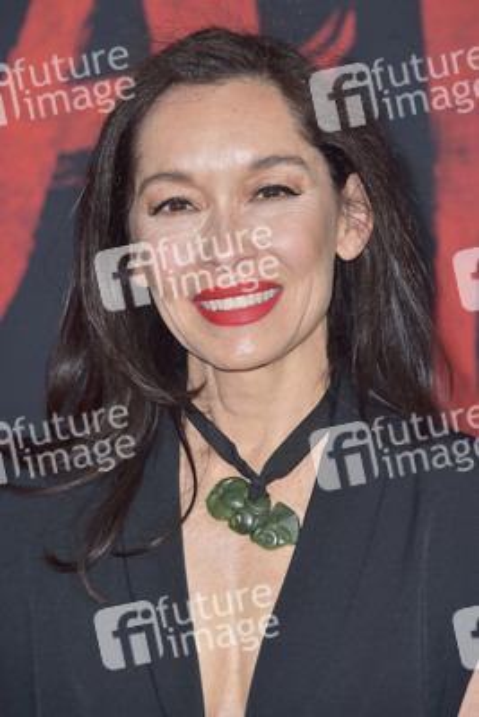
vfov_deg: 10.8
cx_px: 240
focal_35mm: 190
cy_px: 358
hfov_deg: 7.2
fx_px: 3789
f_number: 7.1
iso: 400
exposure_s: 1/250
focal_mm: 190
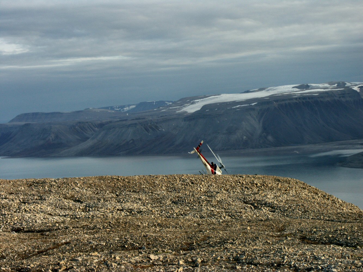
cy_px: 136
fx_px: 912
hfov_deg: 22.5
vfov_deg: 17.0
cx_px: 182
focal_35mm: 87
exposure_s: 1/250
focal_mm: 22.2
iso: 100
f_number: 7.1
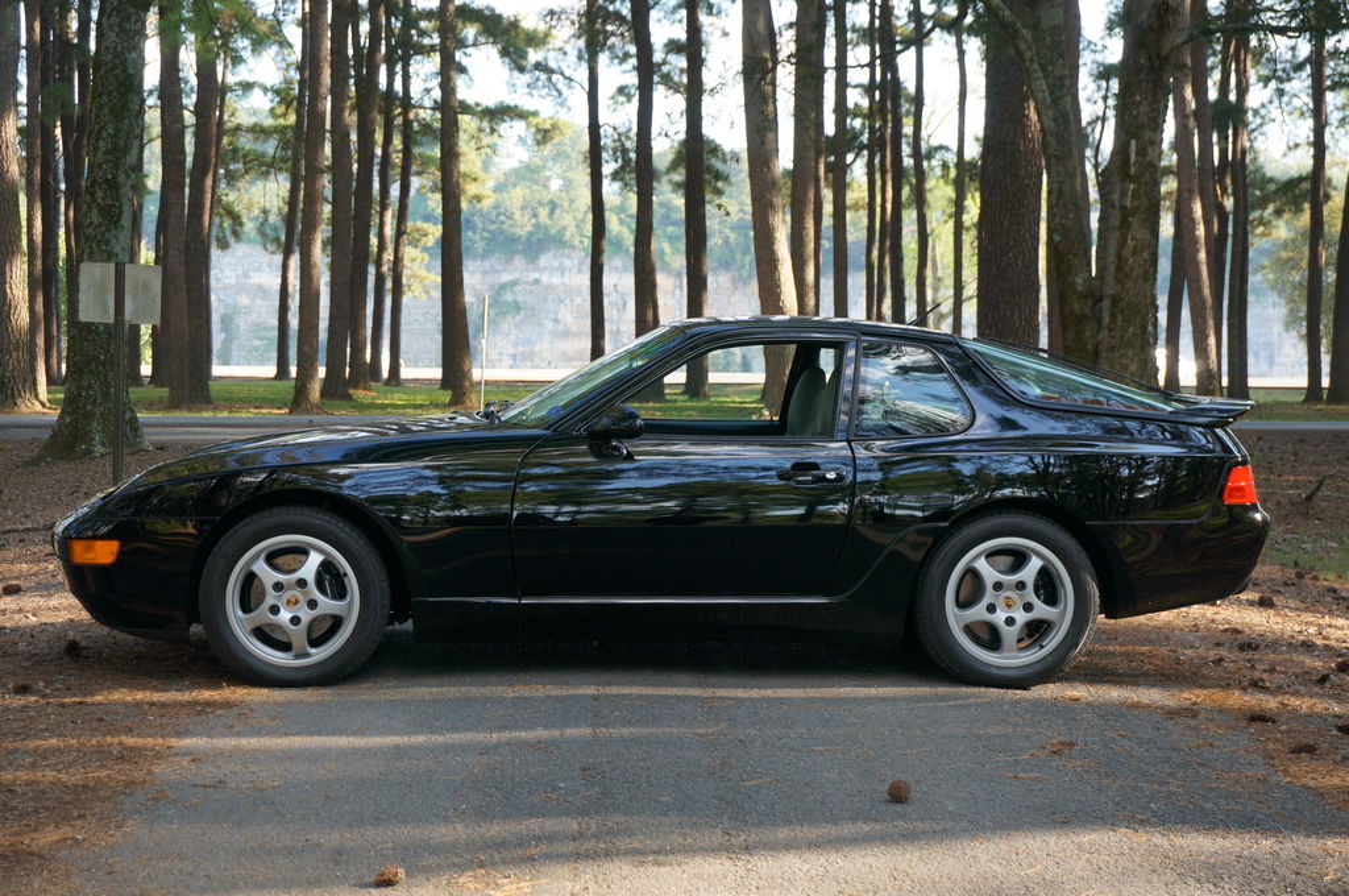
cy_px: 448
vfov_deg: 22.0
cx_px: 674
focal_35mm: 62
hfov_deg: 32.7
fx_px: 2302
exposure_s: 1/160
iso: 320
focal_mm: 41
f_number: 5.6
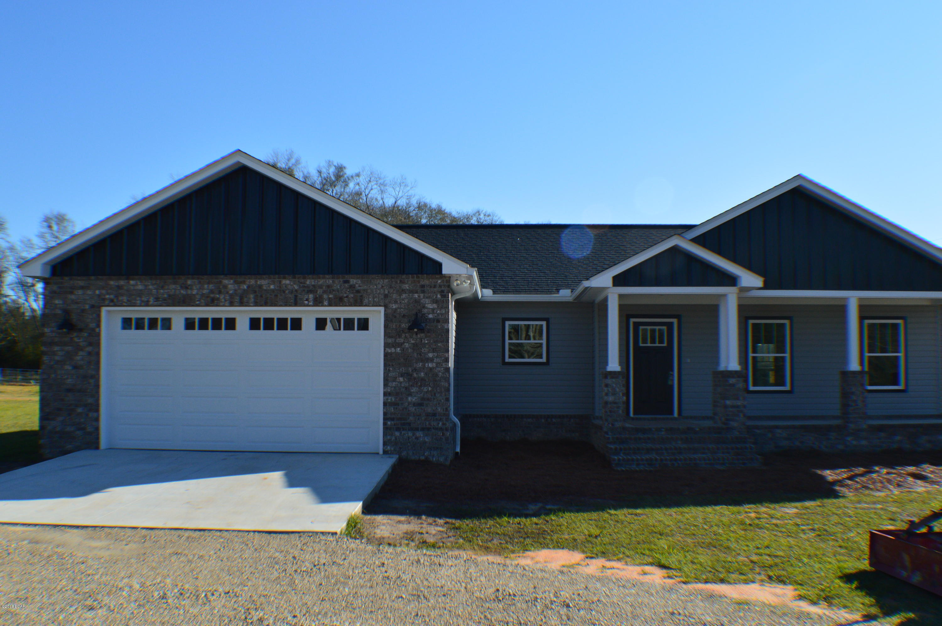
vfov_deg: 30.8
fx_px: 1137
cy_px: 313
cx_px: 471
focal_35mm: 44
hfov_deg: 45.0
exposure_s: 1/400
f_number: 11
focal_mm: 29
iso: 400
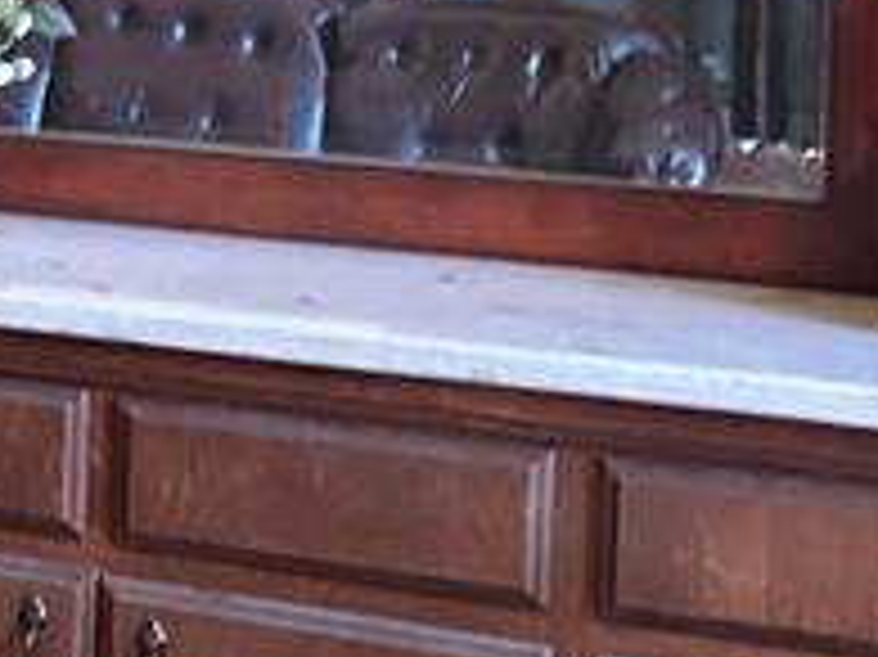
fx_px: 3194
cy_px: -140
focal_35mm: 126
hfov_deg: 12.3
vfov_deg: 11.5
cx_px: -1256
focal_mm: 6.86
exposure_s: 1/60
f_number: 1.78
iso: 500
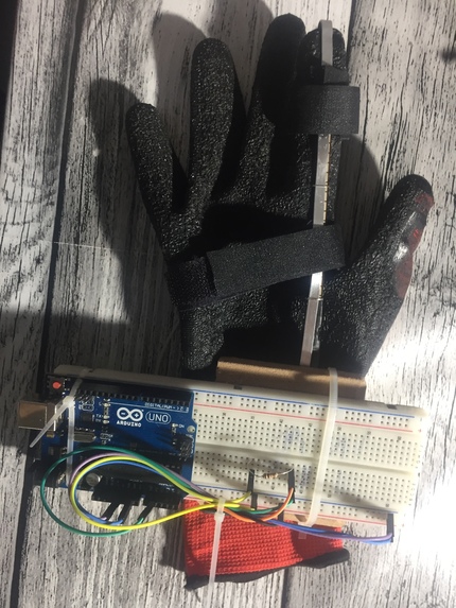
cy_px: 304
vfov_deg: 61.6
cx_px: 228
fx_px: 509
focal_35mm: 29
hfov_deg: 48.2
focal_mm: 4.15
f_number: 2.2
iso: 100
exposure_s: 1/33
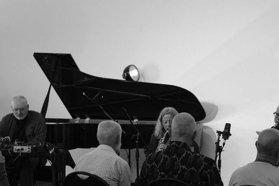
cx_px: 287
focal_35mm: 121
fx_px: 938
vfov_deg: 11.3
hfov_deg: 16.5
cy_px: 126
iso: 1000
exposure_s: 1/105
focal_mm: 35
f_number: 4
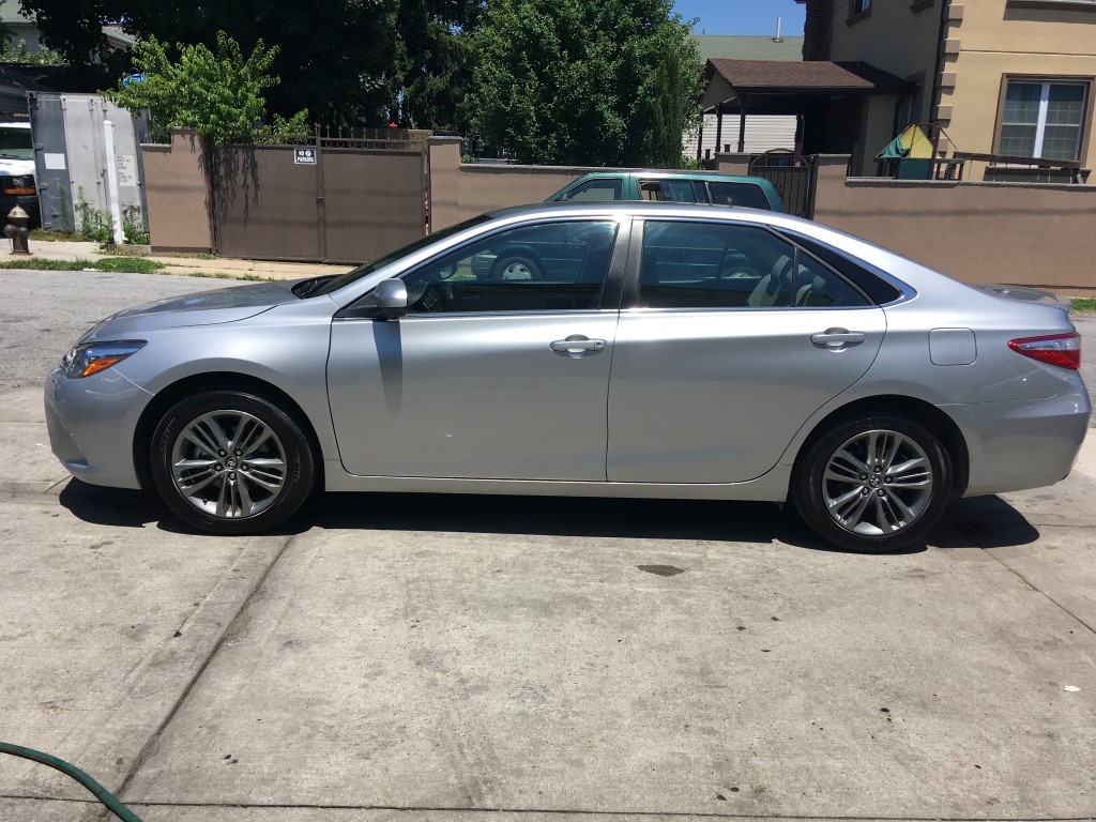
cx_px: 548
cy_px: 411
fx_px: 918
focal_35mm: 29
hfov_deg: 61.7
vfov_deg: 48.2
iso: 25
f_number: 2.2
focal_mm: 4.15
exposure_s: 1/1672
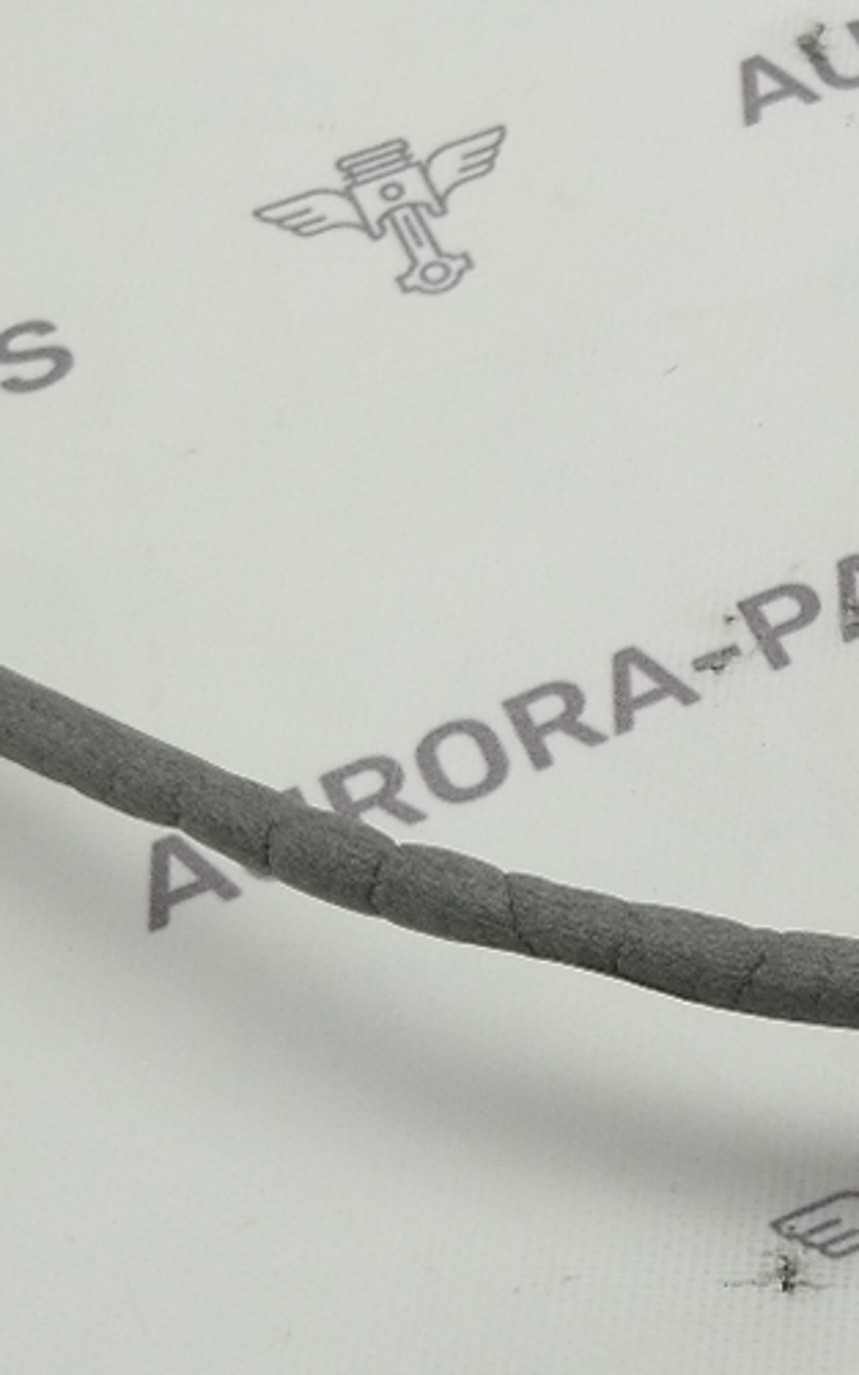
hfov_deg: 12.9
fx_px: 3559
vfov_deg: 21.9
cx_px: 1380
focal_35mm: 95
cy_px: 747
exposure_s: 1/100
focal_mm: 18
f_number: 4
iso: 100
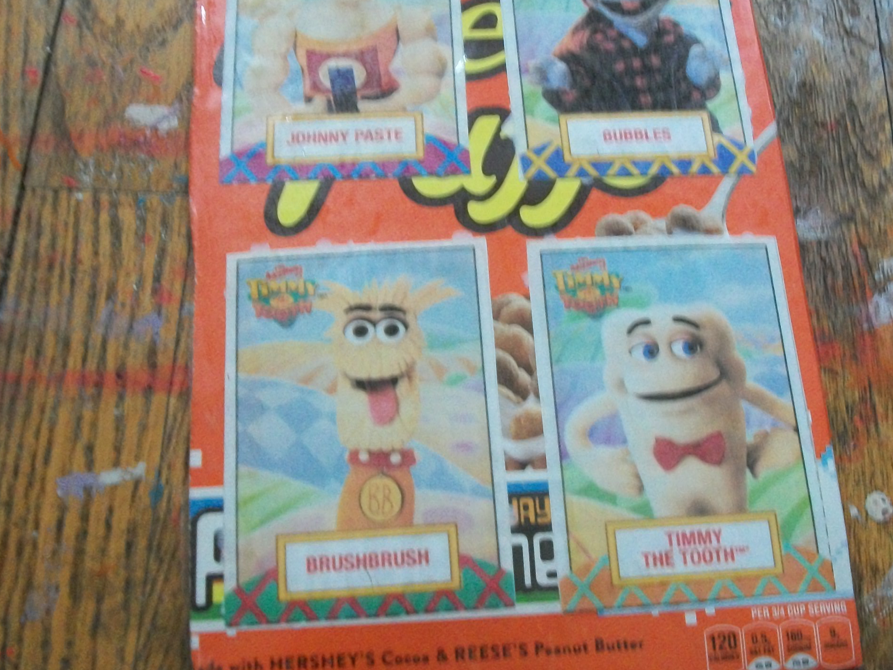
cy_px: 268
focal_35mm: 44
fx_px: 1135
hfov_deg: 42.9
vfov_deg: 32.8
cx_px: 475
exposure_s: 1/10
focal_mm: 5.7
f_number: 2.9
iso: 400
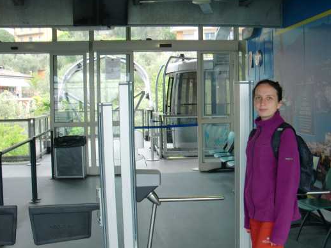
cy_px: 127
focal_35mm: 47
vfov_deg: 30.9
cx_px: 198
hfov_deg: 40.2
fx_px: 450
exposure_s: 1/20
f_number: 3.9
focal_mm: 6.66
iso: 100
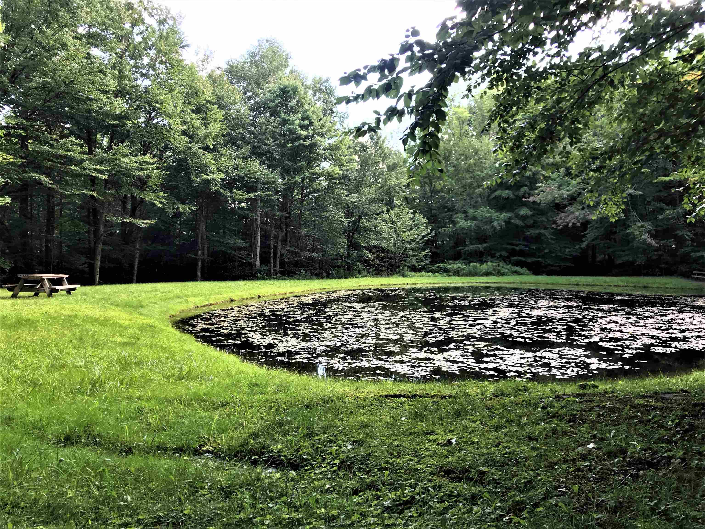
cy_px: 264
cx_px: 352
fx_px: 570
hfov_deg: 63.4
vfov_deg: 49.8
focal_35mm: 28
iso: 20
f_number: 1.8
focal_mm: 3.99
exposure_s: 1/101
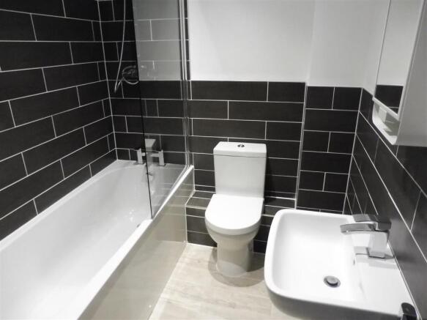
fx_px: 296
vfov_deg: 56.8
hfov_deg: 71.6
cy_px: 160
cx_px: 214
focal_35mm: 24
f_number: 3.3
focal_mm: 4.3
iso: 1000
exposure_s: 1/30
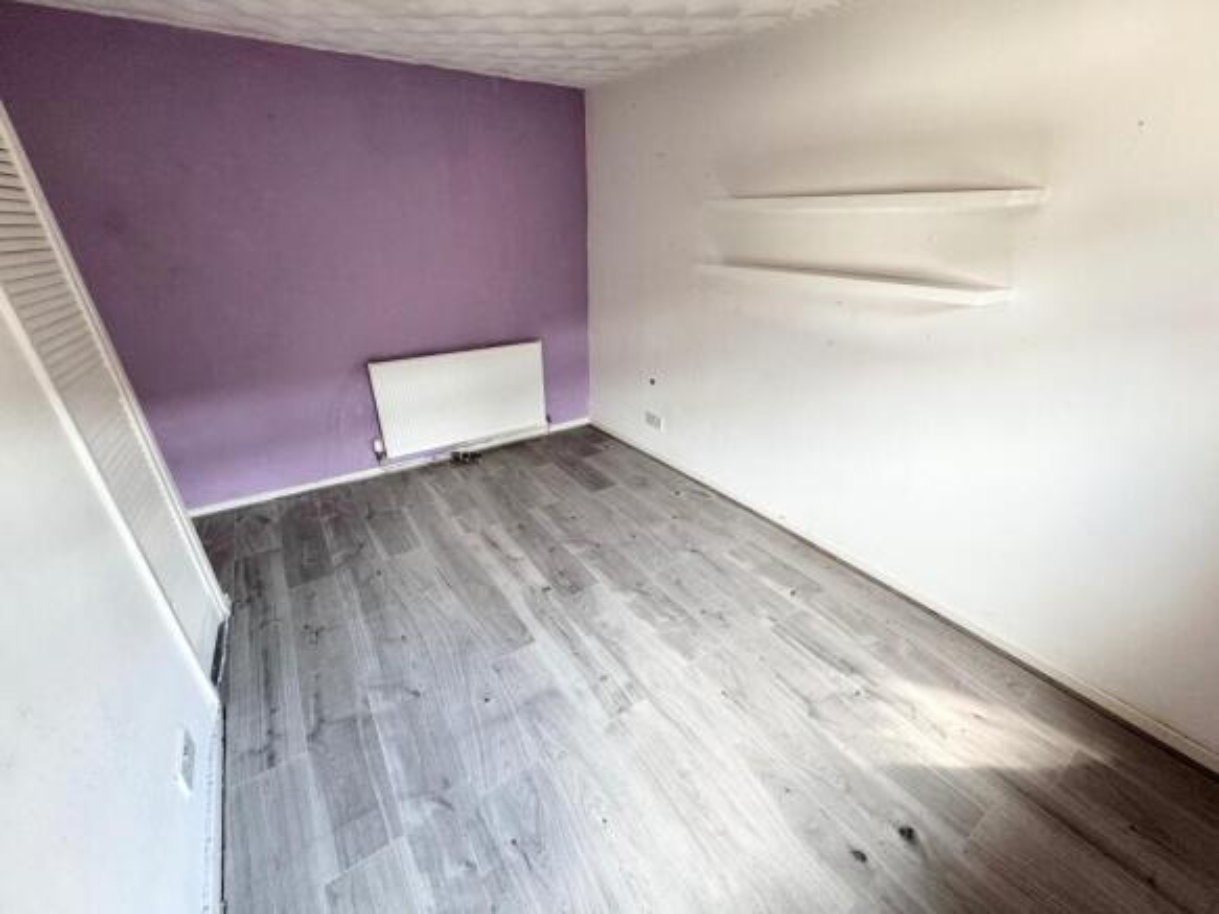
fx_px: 493
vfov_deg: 85.7
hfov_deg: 102.1
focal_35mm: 14
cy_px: 457
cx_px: 610
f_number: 2.2
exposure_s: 1/99
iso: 160
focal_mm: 2.22
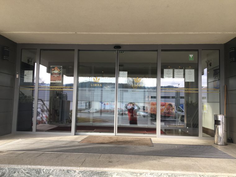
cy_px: 88
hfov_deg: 61.7
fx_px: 198
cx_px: 118
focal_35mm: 29
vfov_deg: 48.2
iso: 25
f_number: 2.2
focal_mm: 4.15
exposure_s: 1/100
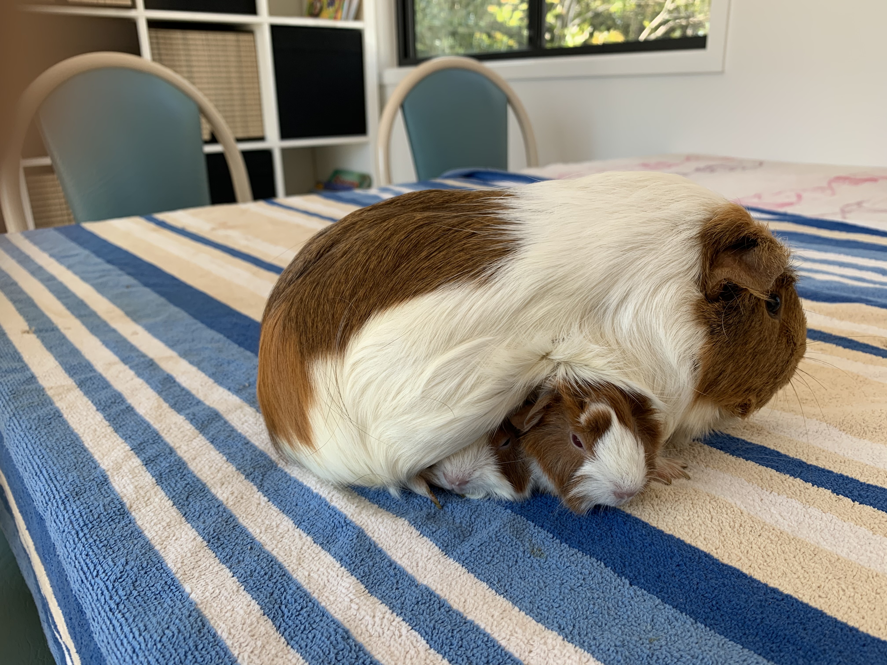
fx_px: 666
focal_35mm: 26
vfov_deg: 53.1
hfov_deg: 67.3
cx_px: 444
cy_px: 332
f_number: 1.8
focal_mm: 4.25
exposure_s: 1/121
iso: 32
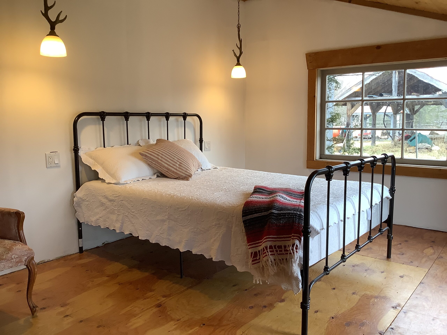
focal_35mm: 31
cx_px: 224
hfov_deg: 58.4
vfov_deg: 45.4
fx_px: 400
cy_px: 168
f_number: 2.4
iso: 64
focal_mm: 3.3
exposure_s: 1/60
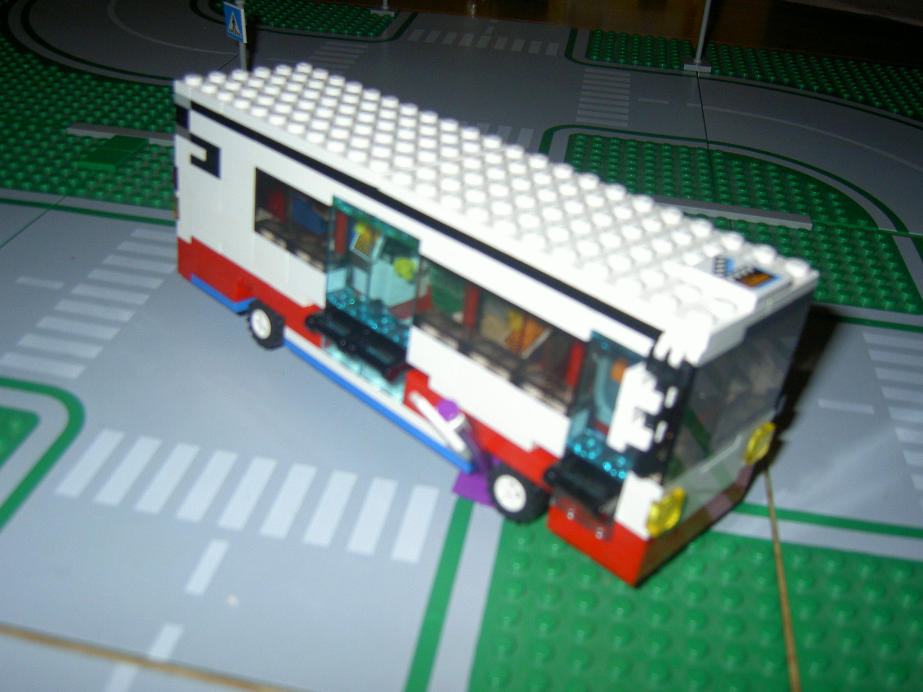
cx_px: 462
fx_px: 907
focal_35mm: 34
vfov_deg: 41.8
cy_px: 346
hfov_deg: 54.0
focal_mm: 5.6
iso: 100
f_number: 2.8
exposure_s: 1/60
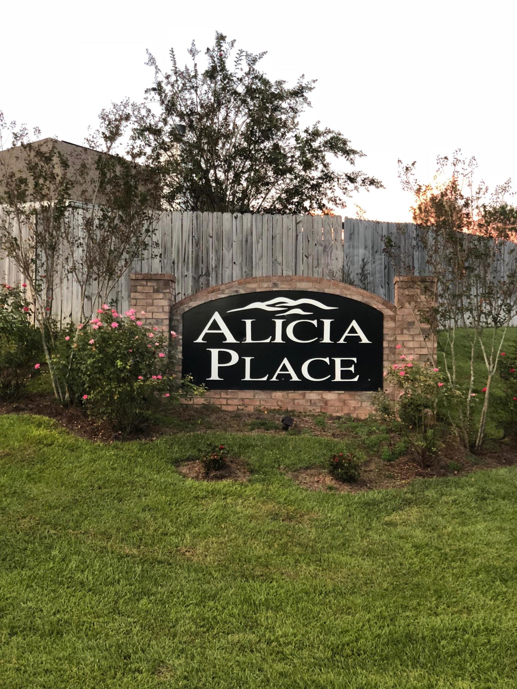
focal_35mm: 52
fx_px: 1036
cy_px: 344
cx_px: 258
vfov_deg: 36.8
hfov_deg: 28.0
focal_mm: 6
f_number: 2.4
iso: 100
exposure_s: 1/60
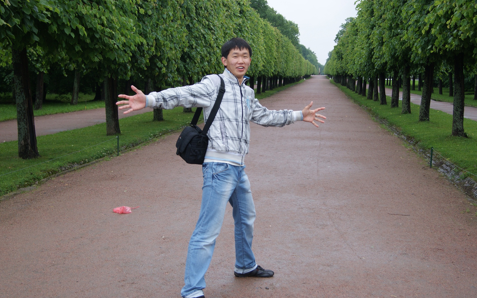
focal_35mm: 55
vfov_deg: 23.8
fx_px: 709
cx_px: 238
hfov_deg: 37.2
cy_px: 159
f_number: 5
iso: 125
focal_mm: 35
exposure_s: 1/60
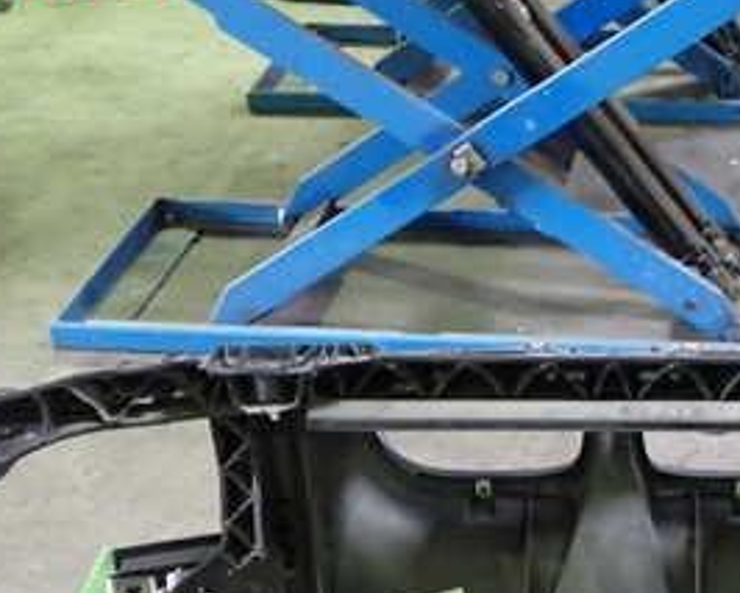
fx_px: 1446
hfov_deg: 28.0
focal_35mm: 66
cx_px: 618
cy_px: 546
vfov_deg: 22.5
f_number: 2.3
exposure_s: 1/30
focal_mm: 5.4
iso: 800
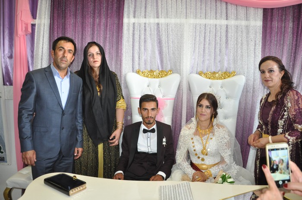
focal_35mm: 27
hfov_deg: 67.4
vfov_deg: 47.8
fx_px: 226
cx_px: 151
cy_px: 100
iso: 1250
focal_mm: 18
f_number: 4.5
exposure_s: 1/60
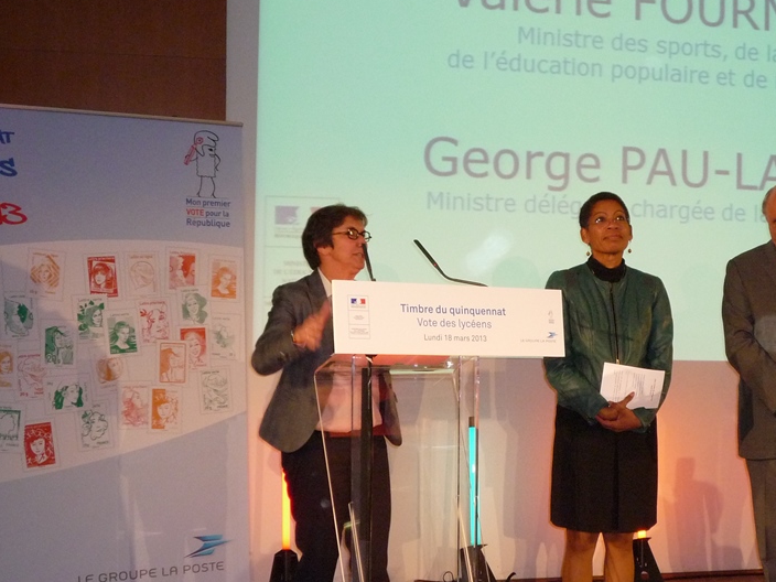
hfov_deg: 30.1
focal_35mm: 64
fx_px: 1435
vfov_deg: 22.9
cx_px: 505
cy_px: 371
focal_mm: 7.8
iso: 400
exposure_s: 1/40
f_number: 4.3
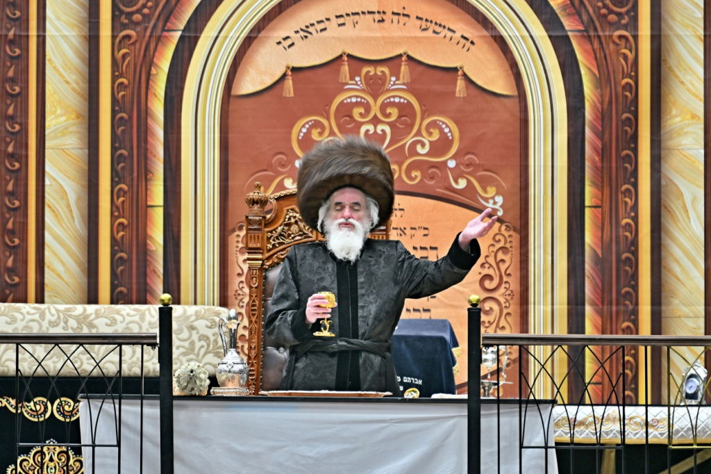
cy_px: 237
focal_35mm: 300
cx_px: 356
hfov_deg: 6.9
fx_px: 5923
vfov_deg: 4.6
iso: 200
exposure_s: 1/320
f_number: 2.8
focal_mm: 200
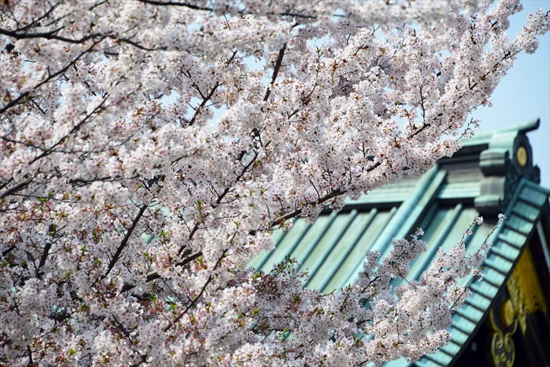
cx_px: 275
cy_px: 184
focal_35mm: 300
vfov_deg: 4.6
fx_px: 4585
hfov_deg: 6.9
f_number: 9
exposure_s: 1/320
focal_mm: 300
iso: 200
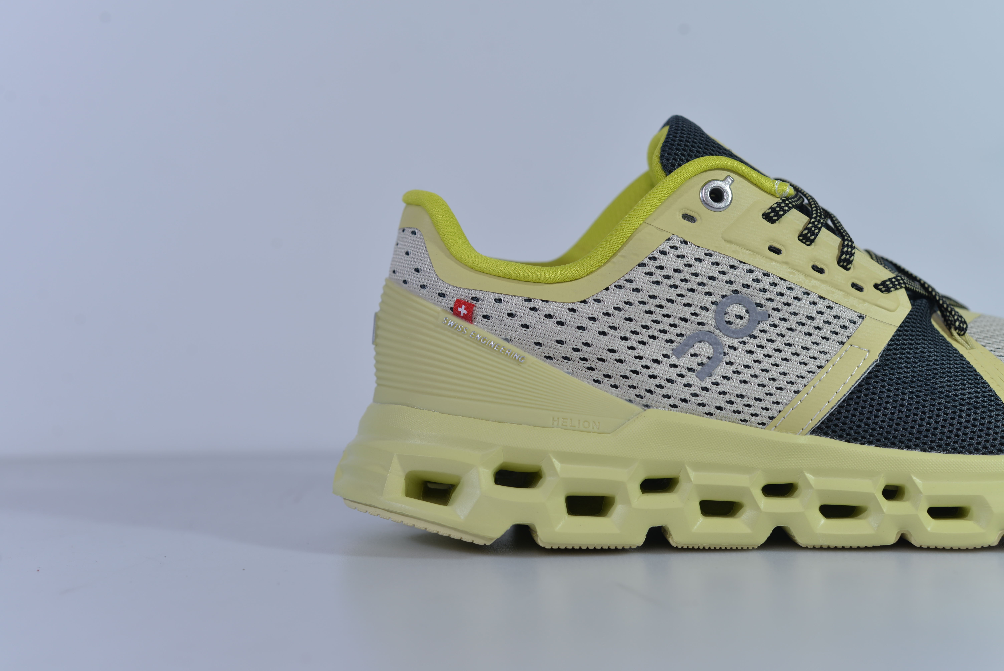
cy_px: 336
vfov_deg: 27.0
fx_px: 1395
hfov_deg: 39.6
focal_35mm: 50
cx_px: 502
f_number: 5.6
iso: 100
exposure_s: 1/320
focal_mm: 50
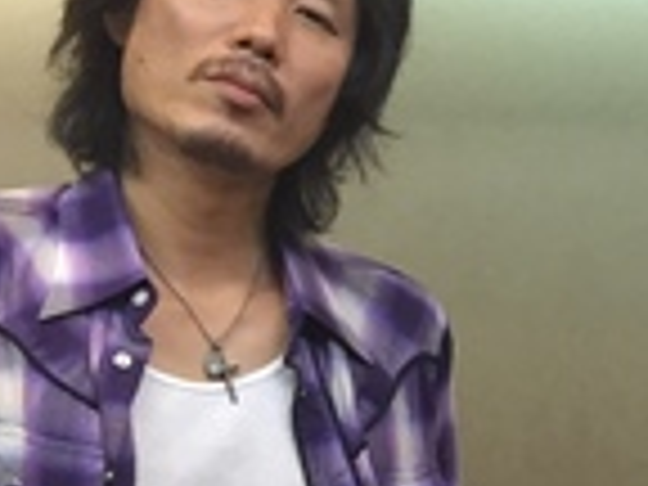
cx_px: 1220
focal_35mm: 143
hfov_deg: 12.4
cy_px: 662
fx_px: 2677
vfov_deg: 10.1
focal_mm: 4.15
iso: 80
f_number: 2.2
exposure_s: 1/30
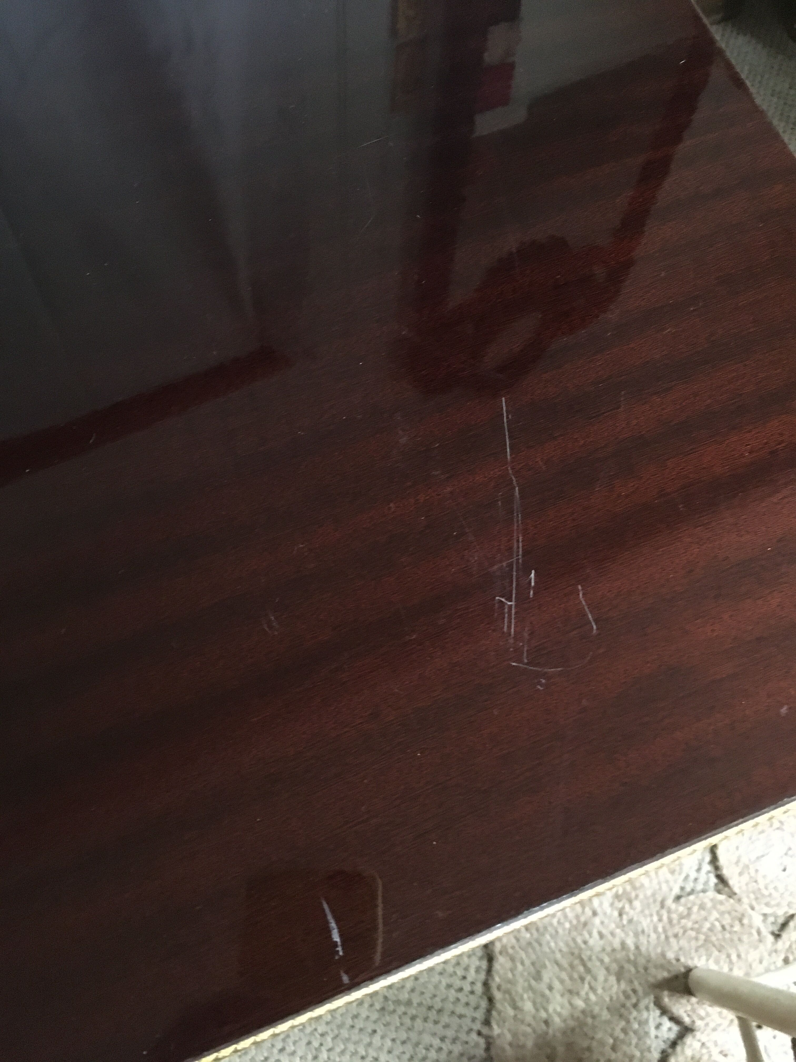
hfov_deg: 48.2
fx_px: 889
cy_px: 531
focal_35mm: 29
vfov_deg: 61.7
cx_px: 398
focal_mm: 4.15
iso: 320
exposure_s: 1/17
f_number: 2.2
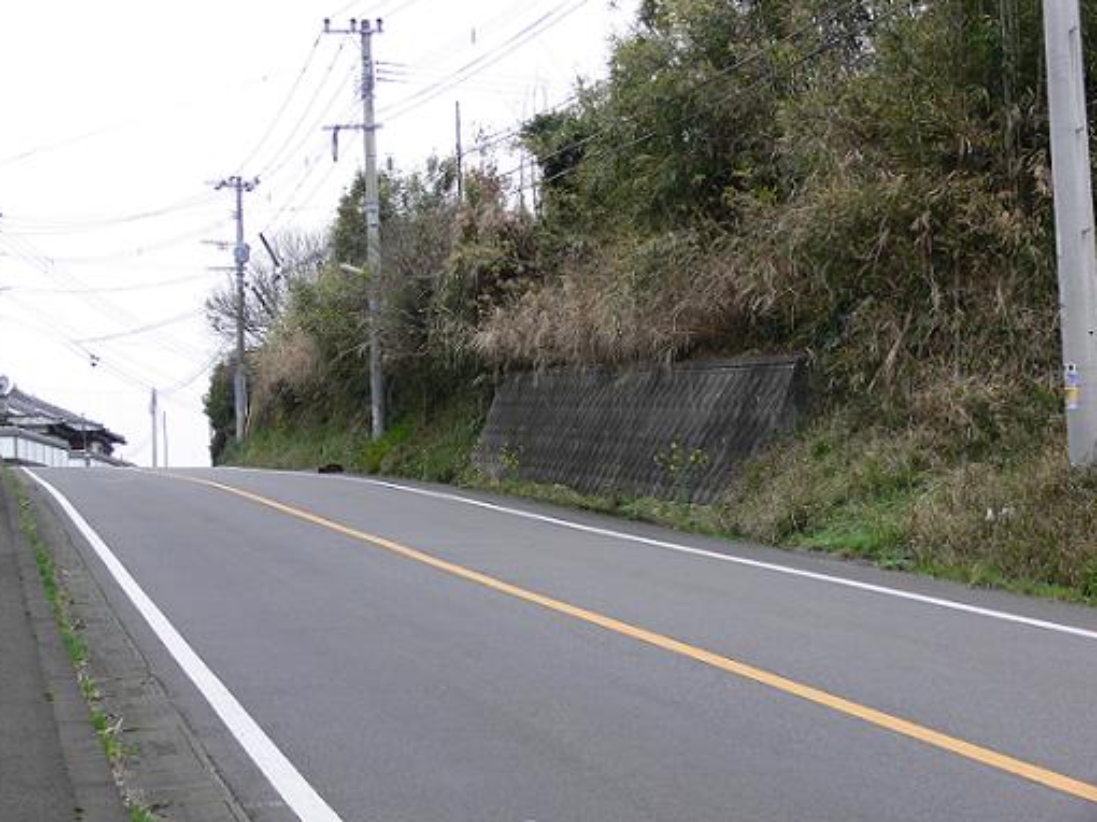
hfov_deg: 25.0
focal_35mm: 78
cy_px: 408
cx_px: 538
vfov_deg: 18.9
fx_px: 2471
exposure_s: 1/100
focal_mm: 15.8
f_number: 4.5
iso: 80
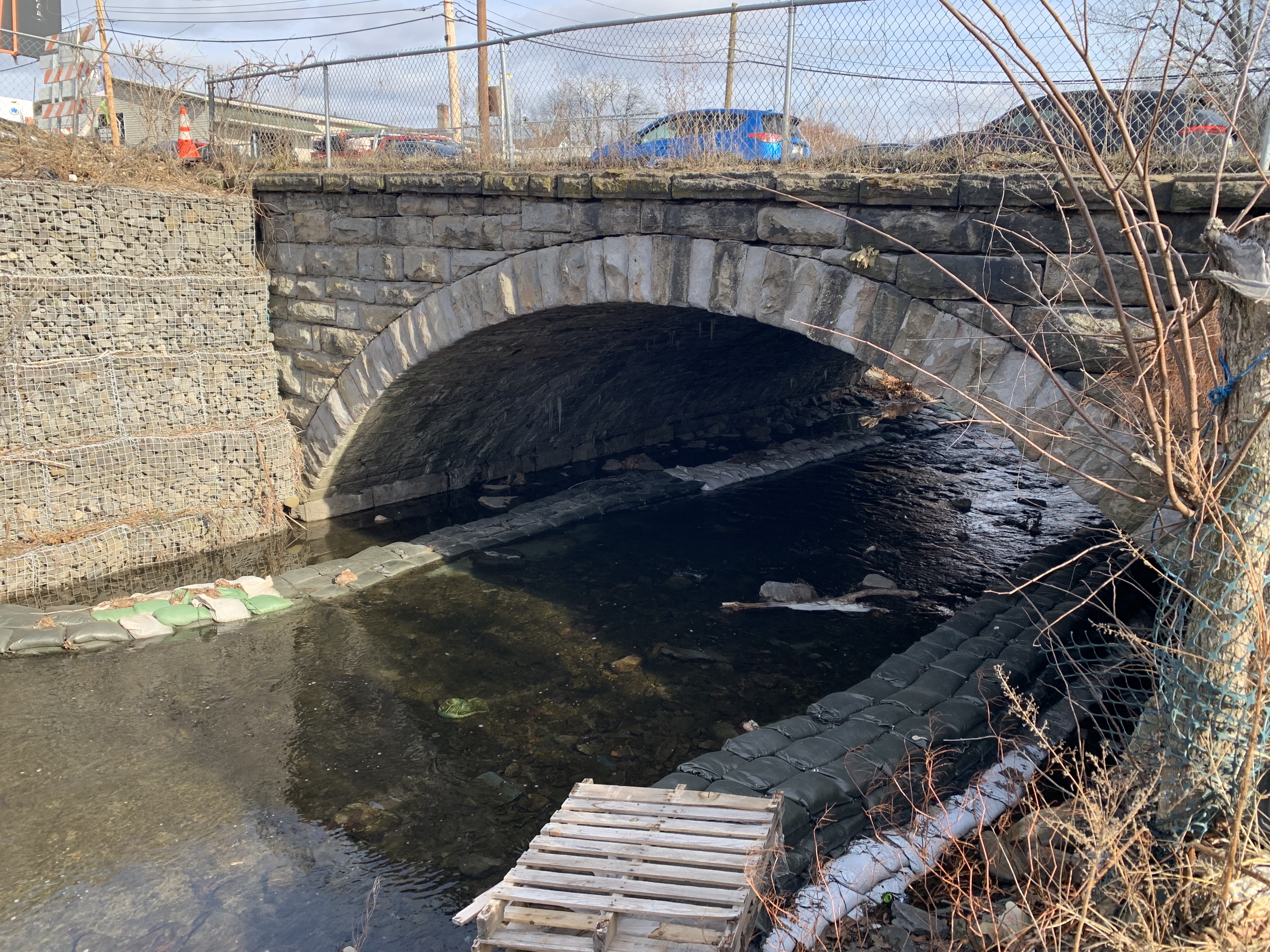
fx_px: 954
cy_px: 476
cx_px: 635
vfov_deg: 53.1
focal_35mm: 26
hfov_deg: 67.3
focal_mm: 4.25
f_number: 1.8
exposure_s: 1/594
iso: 25
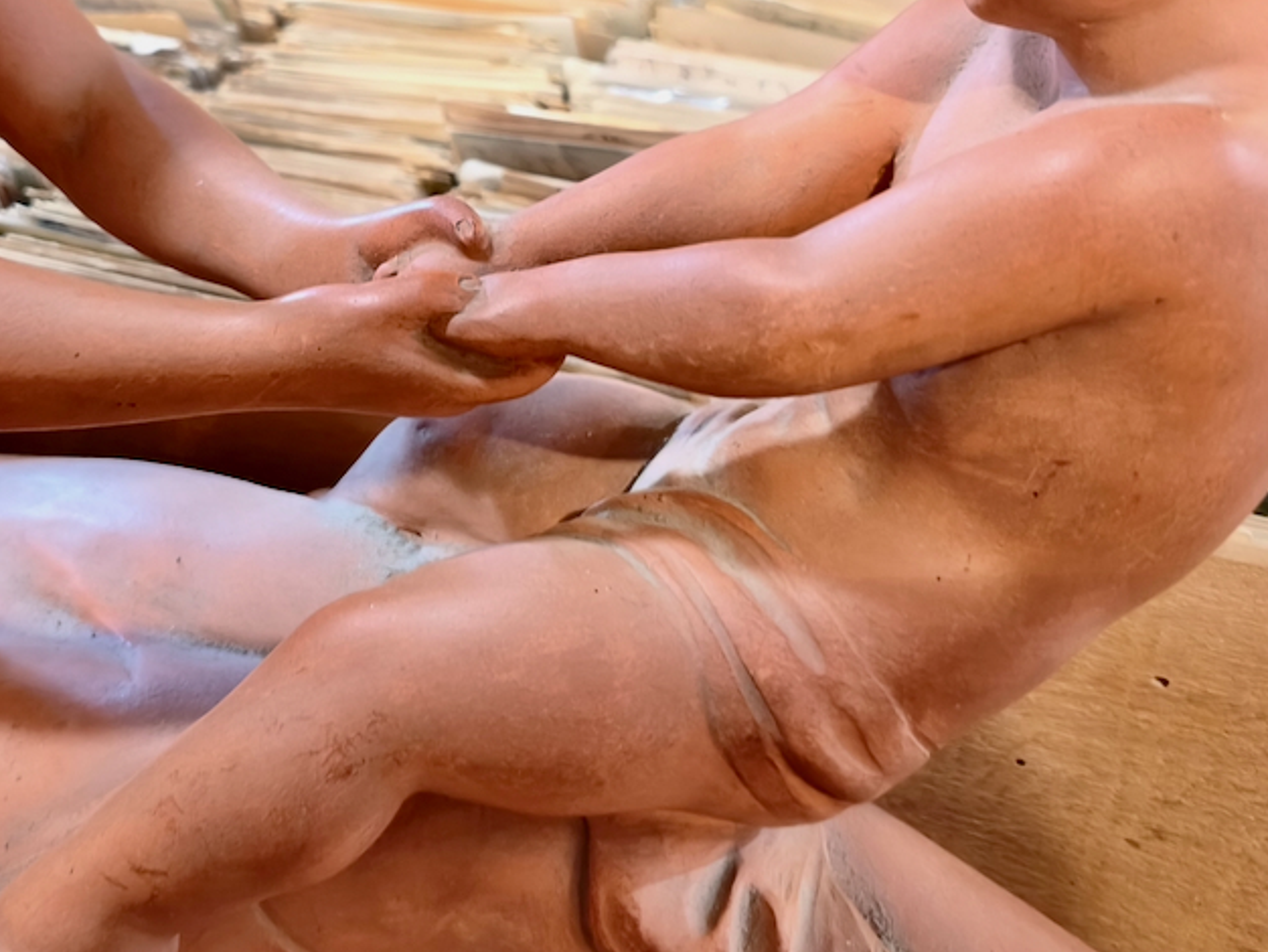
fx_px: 1722
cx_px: 316
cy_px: 107
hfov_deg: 39.3
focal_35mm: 47
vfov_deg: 29.7
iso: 1000
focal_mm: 5.35
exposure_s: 1/25
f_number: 1.7
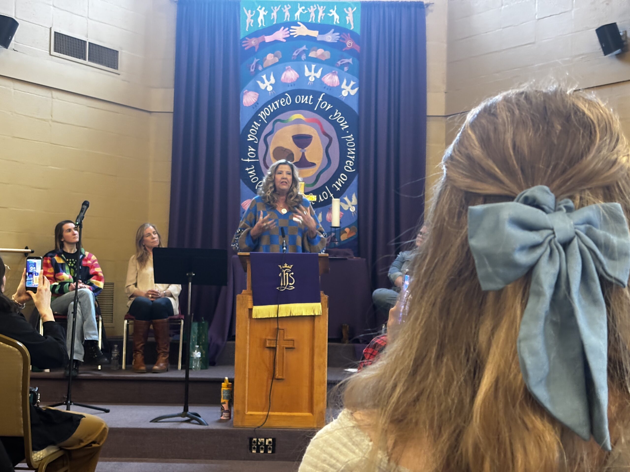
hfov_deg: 36.8
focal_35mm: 52
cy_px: 236
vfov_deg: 28.0
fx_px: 946
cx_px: 315
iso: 320
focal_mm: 5.96
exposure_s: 1/30
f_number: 1.6
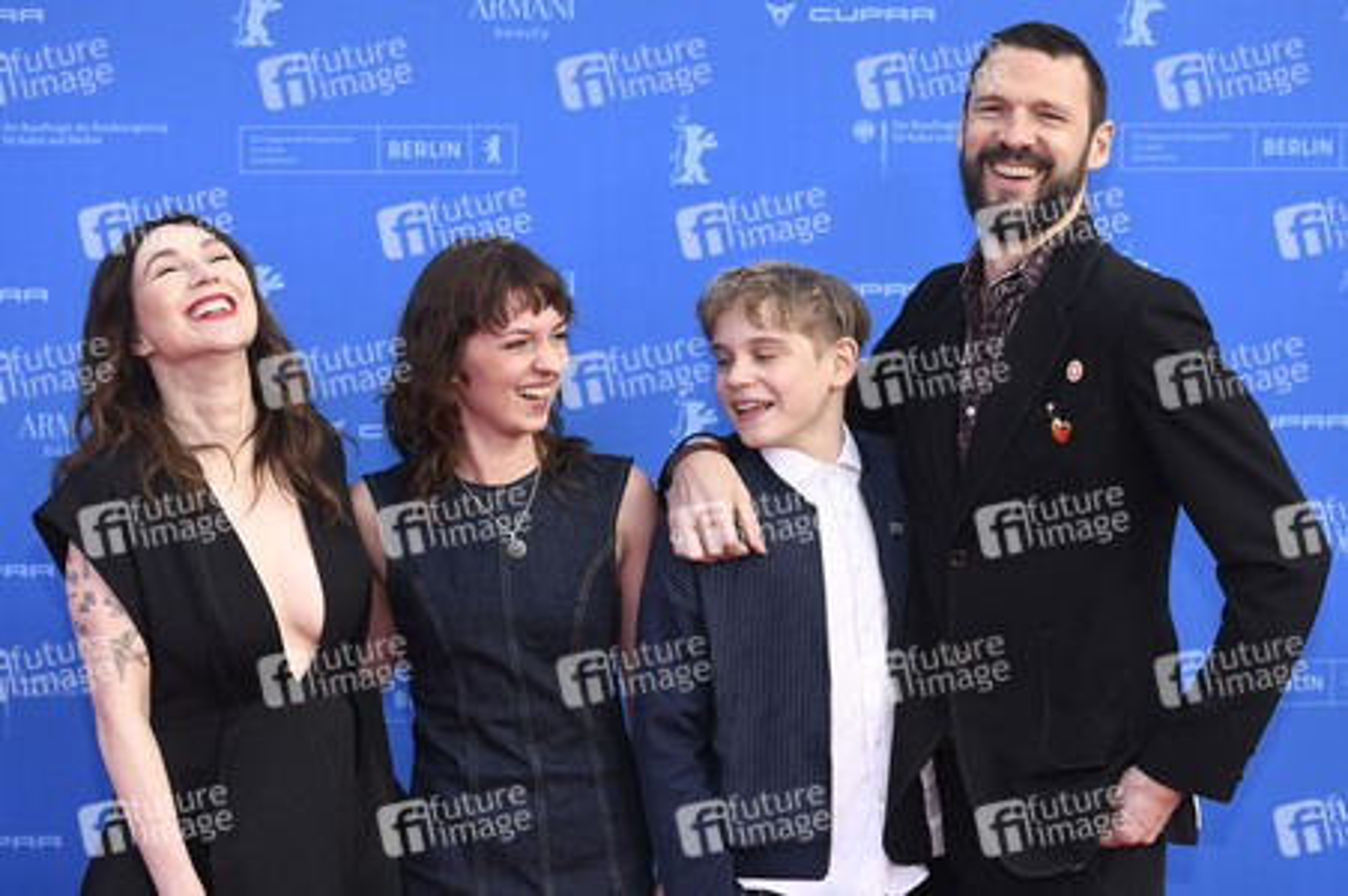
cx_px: 674
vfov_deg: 19.4
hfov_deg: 28.9
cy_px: 448
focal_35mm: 70
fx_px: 2619
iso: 640
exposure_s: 1/800
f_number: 3.5
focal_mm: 70
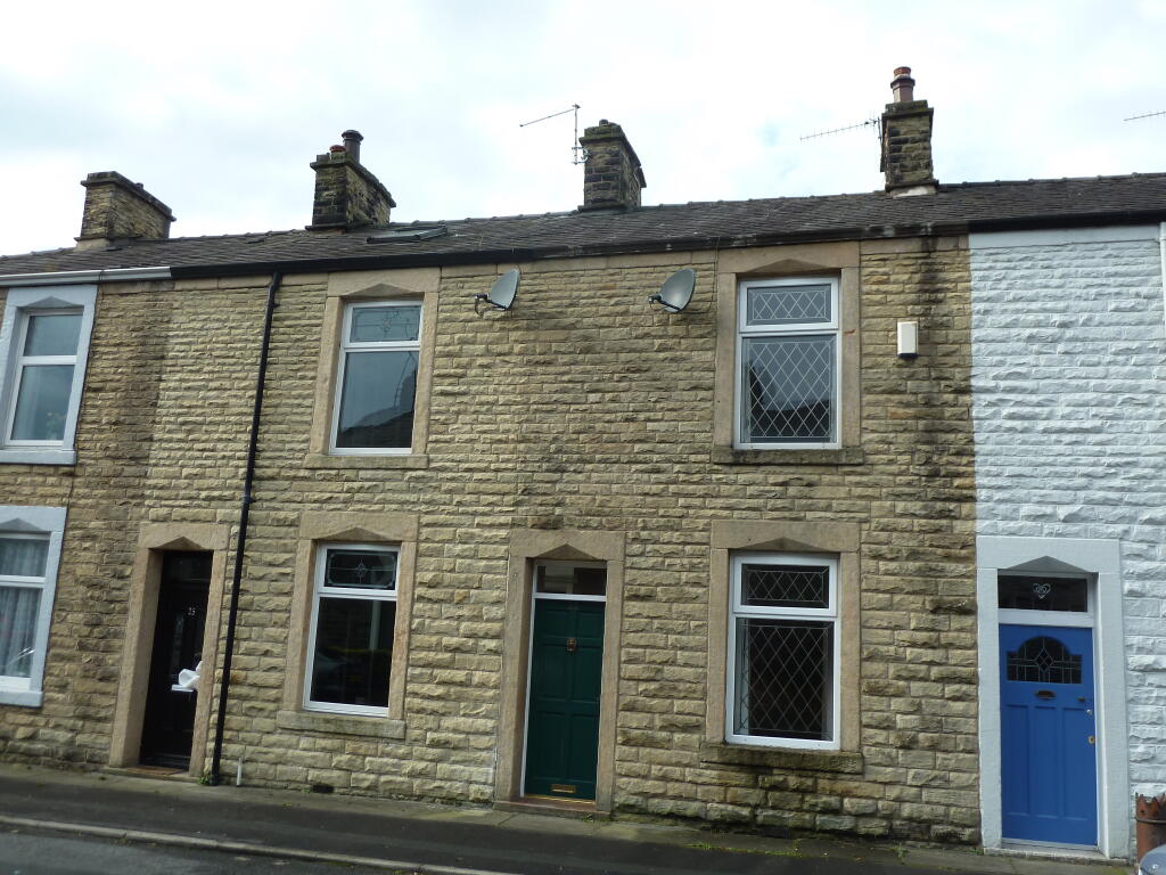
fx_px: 1011
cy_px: 438
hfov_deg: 60.0
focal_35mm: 30
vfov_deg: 46.8
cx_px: 583
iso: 80
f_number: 4
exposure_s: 1/250
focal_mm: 5
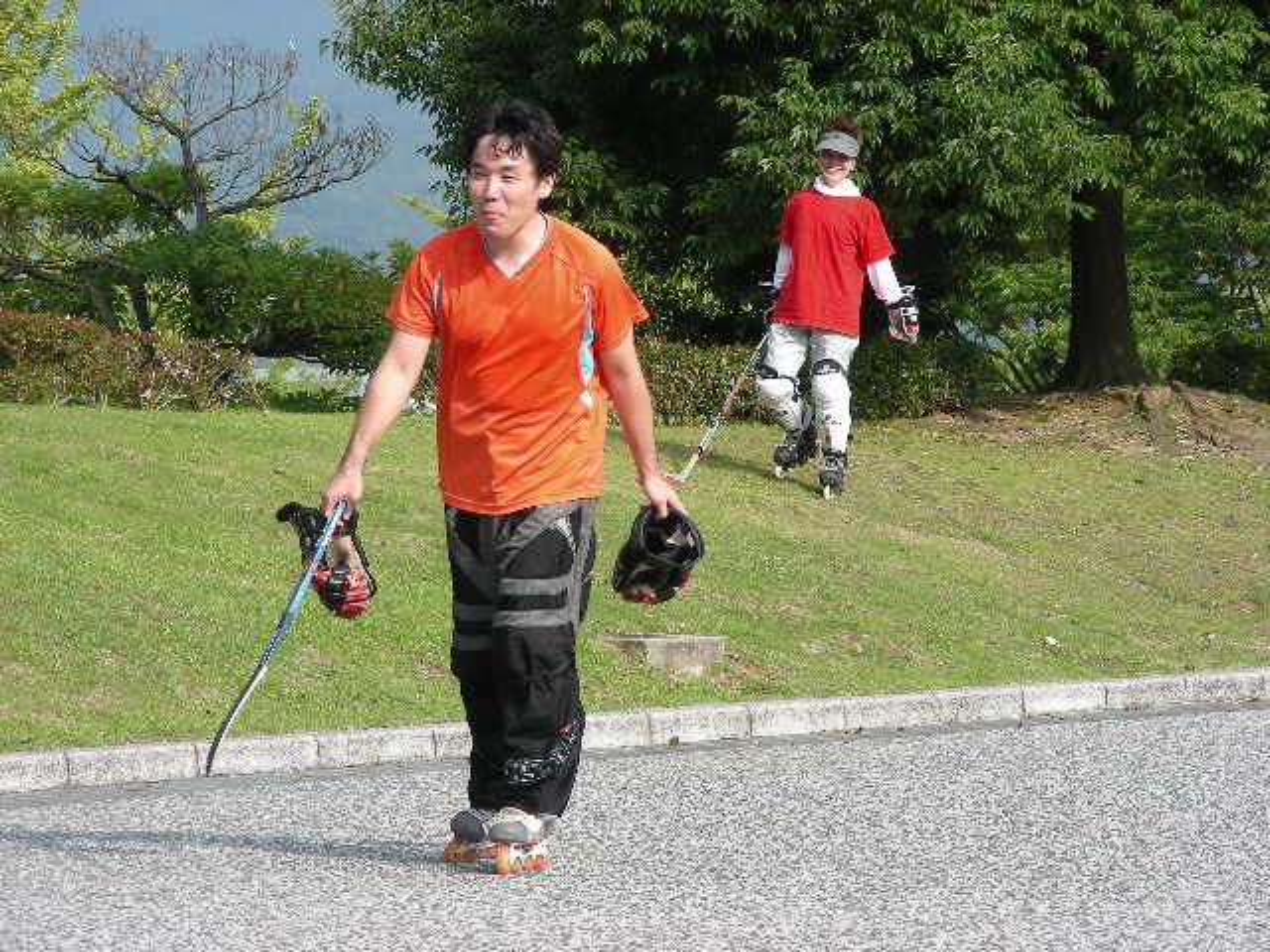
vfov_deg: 8.6
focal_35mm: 172
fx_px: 6310
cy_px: 476
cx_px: 635
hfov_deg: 11.5
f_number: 4
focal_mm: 28.7
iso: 50
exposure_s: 1/253
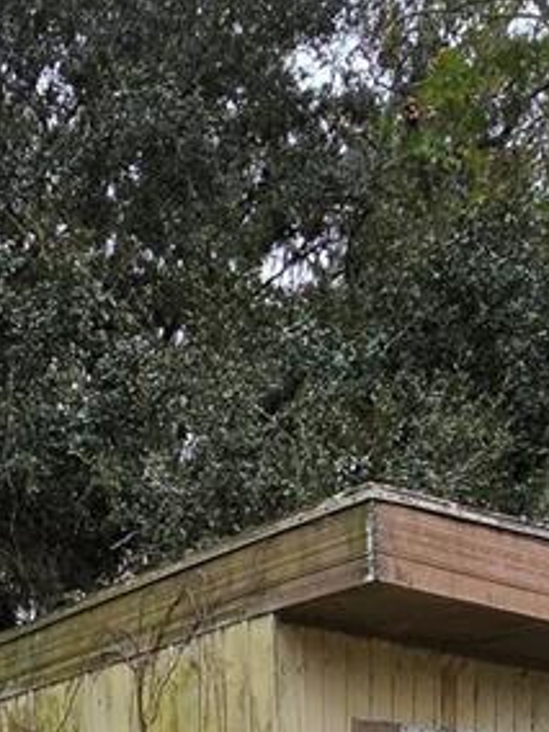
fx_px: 1163
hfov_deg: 24.9
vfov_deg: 27.6
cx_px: -41
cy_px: 1005
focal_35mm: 55
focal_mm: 2.2
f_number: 2.2
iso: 50
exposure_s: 1/550
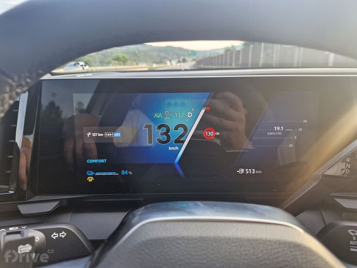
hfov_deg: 73.9
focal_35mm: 23
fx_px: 237
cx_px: 178
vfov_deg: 58.9
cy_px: 134
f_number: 1.8
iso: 64
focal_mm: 5.54
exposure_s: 1/100
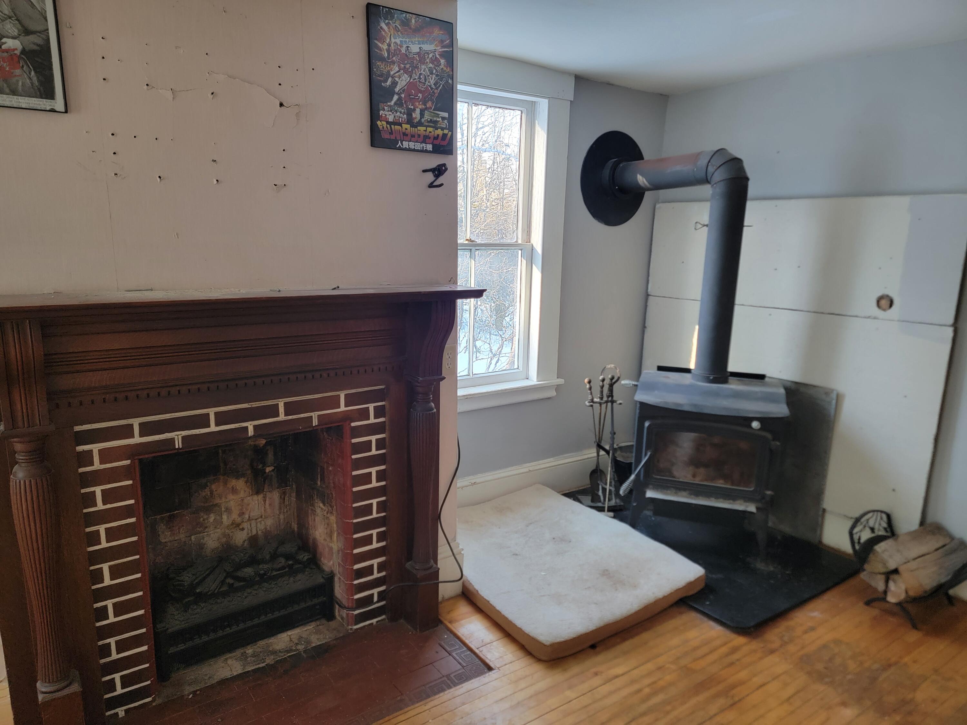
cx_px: 484
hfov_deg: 71.6
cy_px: 362
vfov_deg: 56.8
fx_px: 670
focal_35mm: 24
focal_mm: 6.7
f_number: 1.8
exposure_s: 1/120
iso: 320
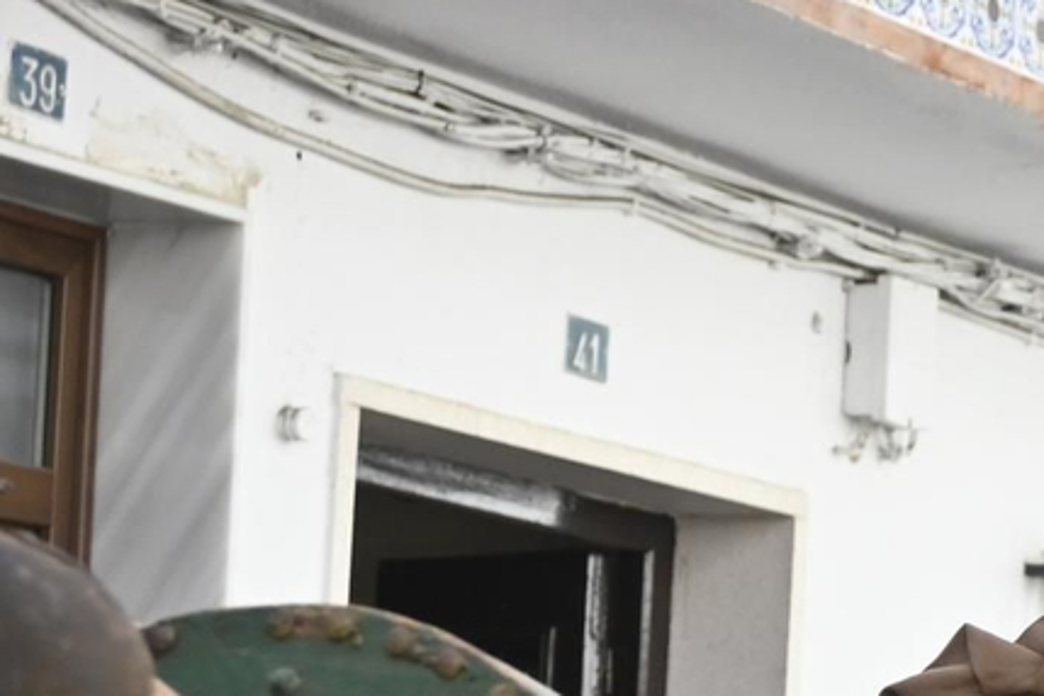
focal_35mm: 190
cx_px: 1801
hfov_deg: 10.3
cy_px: 900
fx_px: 5510
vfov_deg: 7.2
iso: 400
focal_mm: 34
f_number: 6.3
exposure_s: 1/400
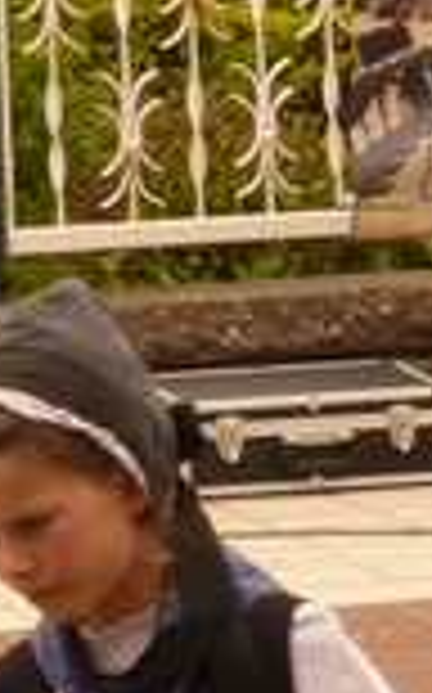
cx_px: -432
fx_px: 10531
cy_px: 297
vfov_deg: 3.8
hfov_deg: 2.3
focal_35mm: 558
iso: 80
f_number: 4.5
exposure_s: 1/200
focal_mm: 27.8
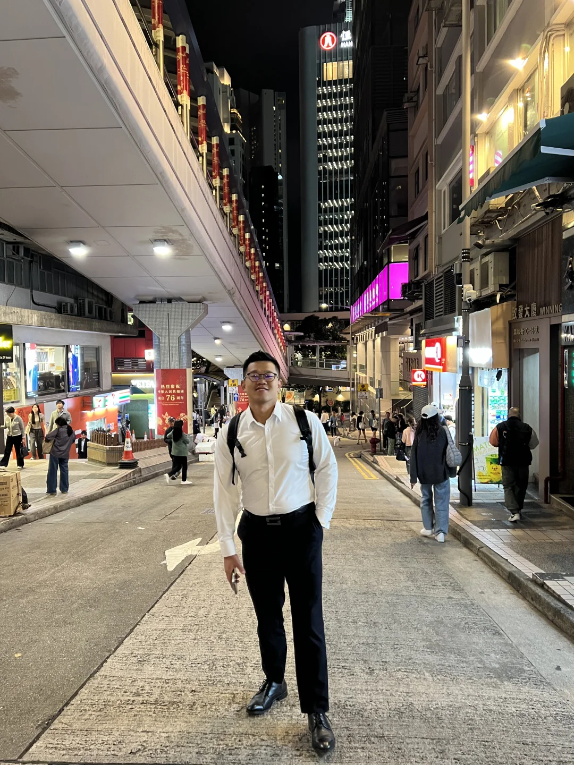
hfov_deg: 53.1
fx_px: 575
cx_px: 287
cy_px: 382
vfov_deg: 67.3
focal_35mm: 26
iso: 250
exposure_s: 1/50
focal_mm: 5.7
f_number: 1.5
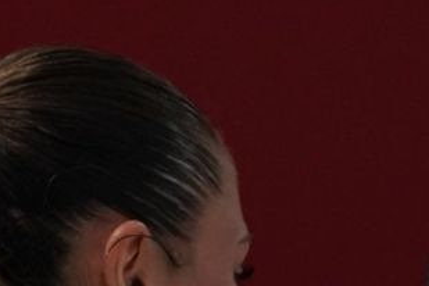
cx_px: 193
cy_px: 297
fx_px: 16444
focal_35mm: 1380
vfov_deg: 1.0
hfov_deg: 1.5
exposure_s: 1/1000
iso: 640
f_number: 2.8
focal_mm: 158
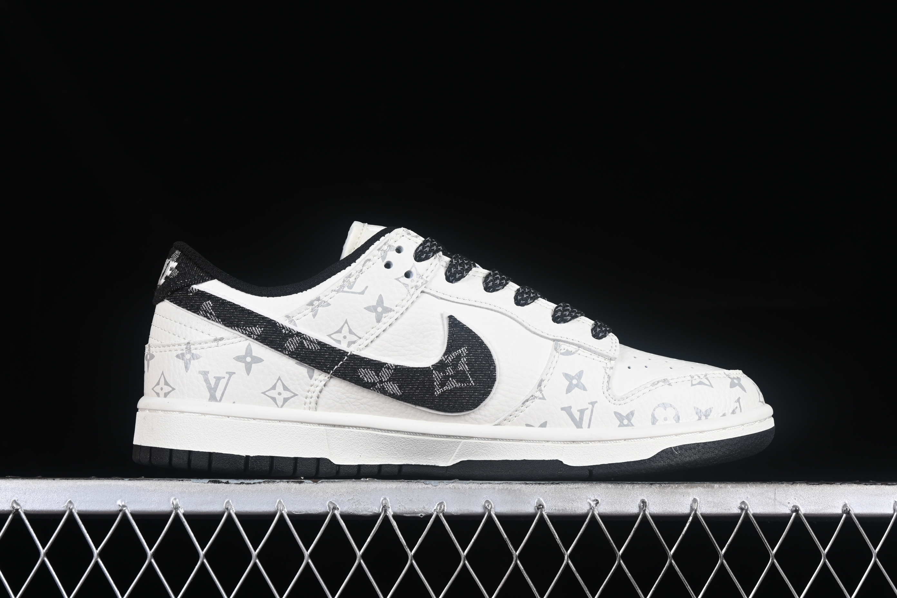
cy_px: 299
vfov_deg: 18.2
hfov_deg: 27.0
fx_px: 1869
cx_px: 448
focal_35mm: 75
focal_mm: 50
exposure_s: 1/80
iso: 160
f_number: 8
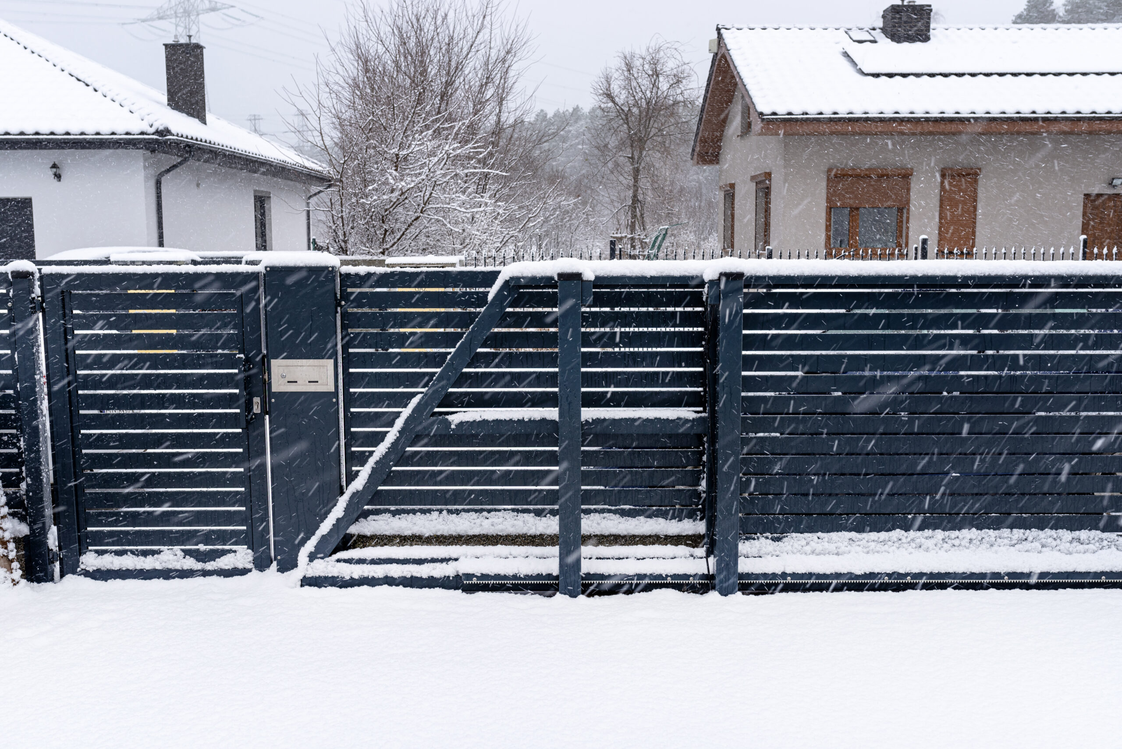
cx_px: 561
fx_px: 1091
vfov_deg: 37.9
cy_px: 374
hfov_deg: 54.4
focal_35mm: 35
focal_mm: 35
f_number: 6.3
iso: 125
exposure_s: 1/125
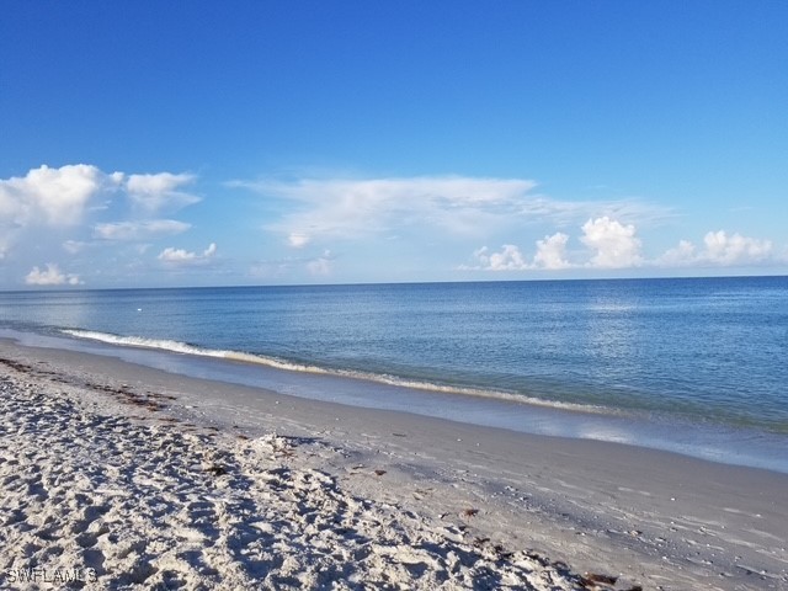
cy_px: 296
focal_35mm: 26
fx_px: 592
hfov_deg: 67.3
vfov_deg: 53.1
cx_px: 394
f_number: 1.7
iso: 50
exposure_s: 1/2760
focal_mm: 4.25
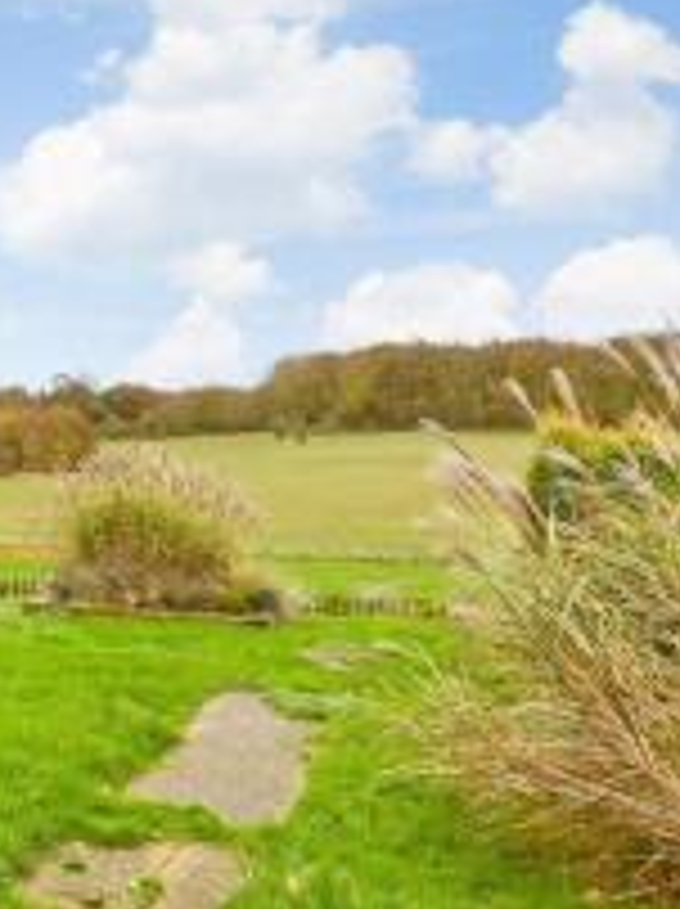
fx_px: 892
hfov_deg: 32.9
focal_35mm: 34
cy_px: 511
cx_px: -167
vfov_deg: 53.9
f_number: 8
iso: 200
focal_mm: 10
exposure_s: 1/25
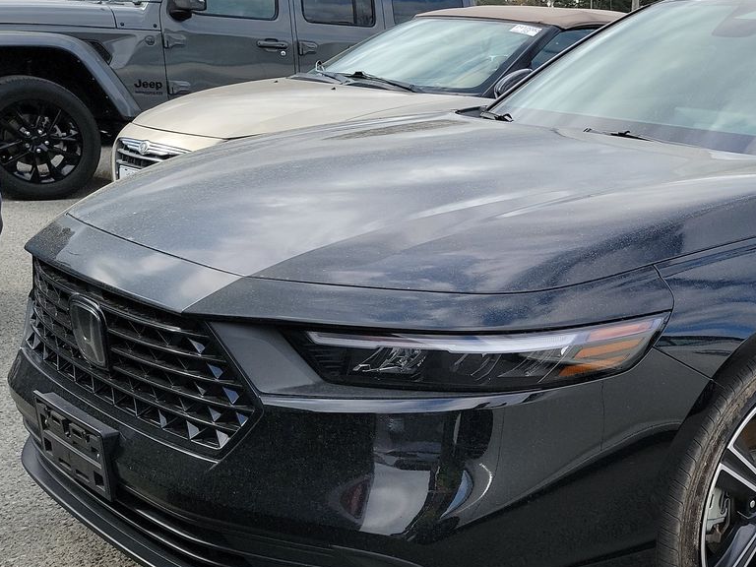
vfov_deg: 28.8
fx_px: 1092
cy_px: 400
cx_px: 669
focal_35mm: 50
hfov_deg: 36.0
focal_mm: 6.7
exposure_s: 1/251
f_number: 1.8
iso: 50
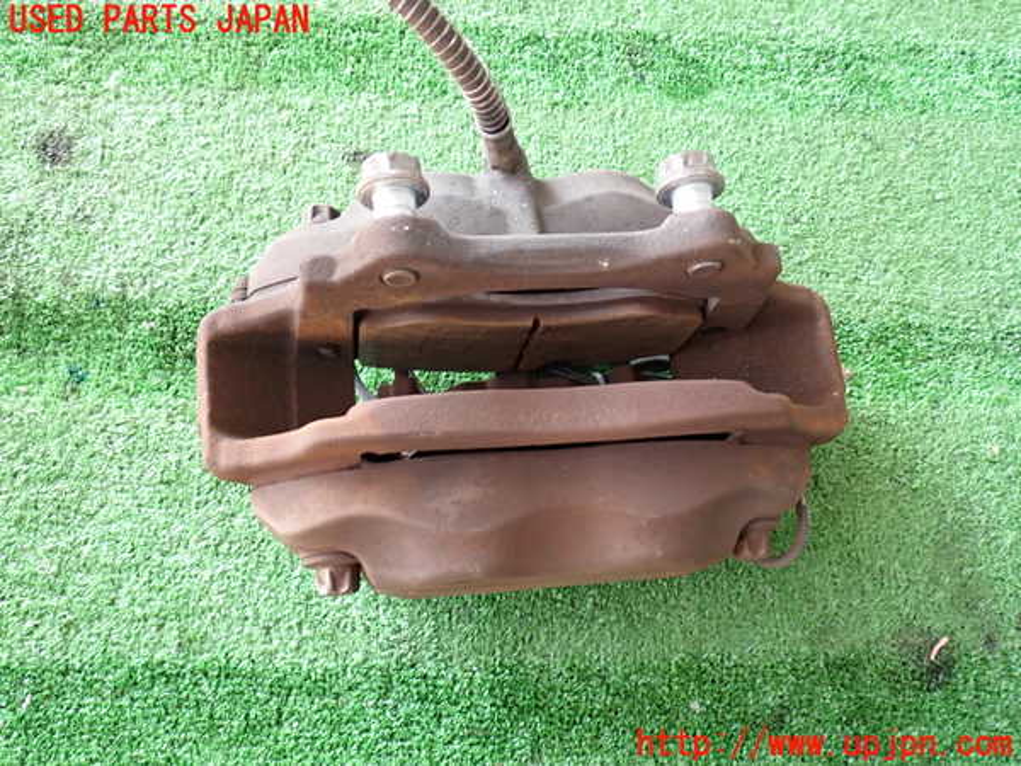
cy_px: 383
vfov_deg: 44.2
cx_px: 510
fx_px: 944
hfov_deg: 56.8
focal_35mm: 32
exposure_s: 1/30
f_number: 2.4
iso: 320
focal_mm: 5.79
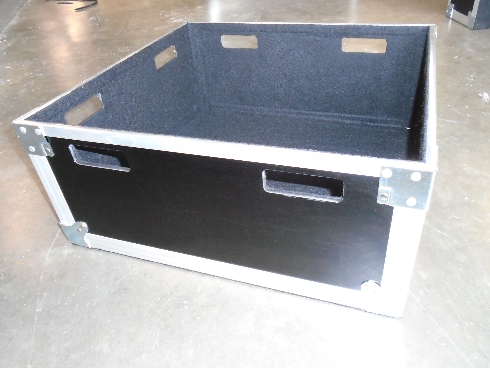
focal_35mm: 28
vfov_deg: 49.7
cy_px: 194
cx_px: 258
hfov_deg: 63.4
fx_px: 396
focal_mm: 4.6
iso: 400
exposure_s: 1/30
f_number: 3.2
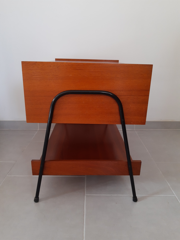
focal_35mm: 26
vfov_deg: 67.3
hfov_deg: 53.1
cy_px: 120
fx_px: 180
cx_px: 90
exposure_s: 1/120
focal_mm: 4.75
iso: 70
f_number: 1.7
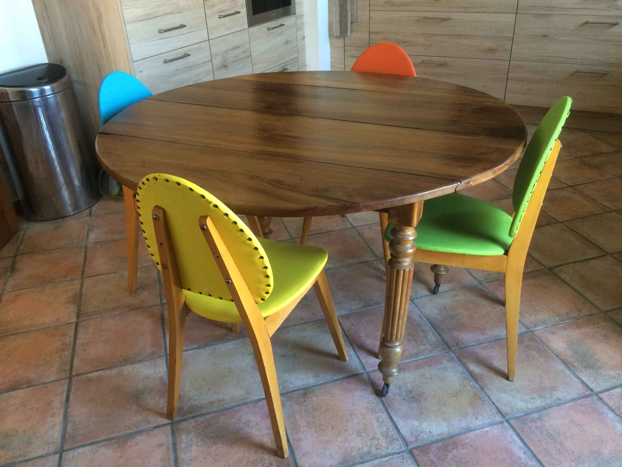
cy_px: 234
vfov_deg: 48.2
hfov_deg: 61.7
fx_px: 521
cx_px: 311
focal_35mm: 29
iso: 160
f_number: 2.2
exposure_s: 1/33
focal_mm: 4.15
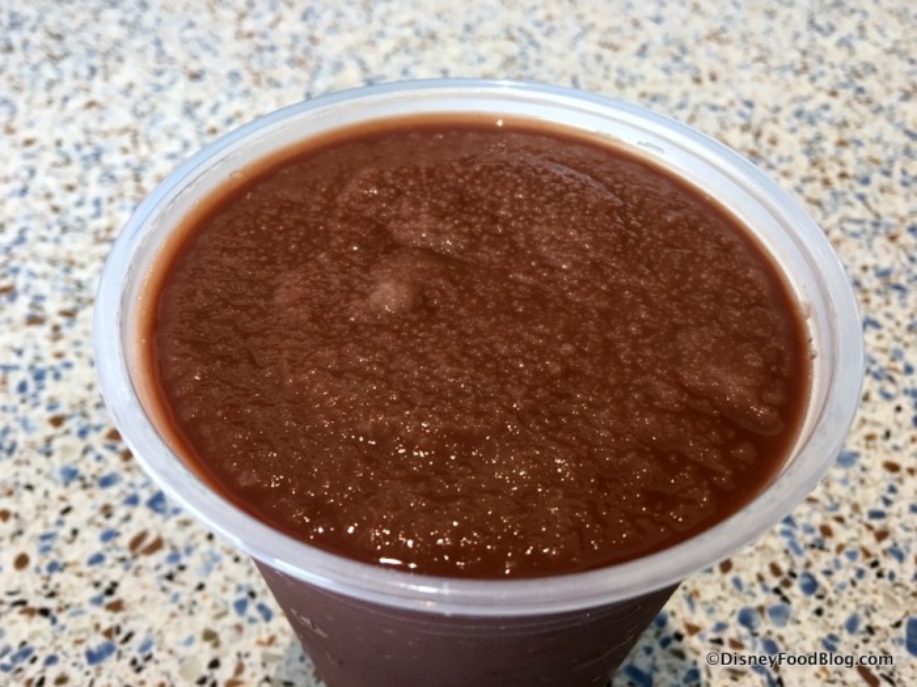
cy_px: 344
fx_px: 768
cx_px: 458
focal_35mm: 29
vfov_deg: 48.2
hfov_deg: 61.7
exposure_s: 1/15
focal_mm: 4.15
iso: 25
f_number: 2.2
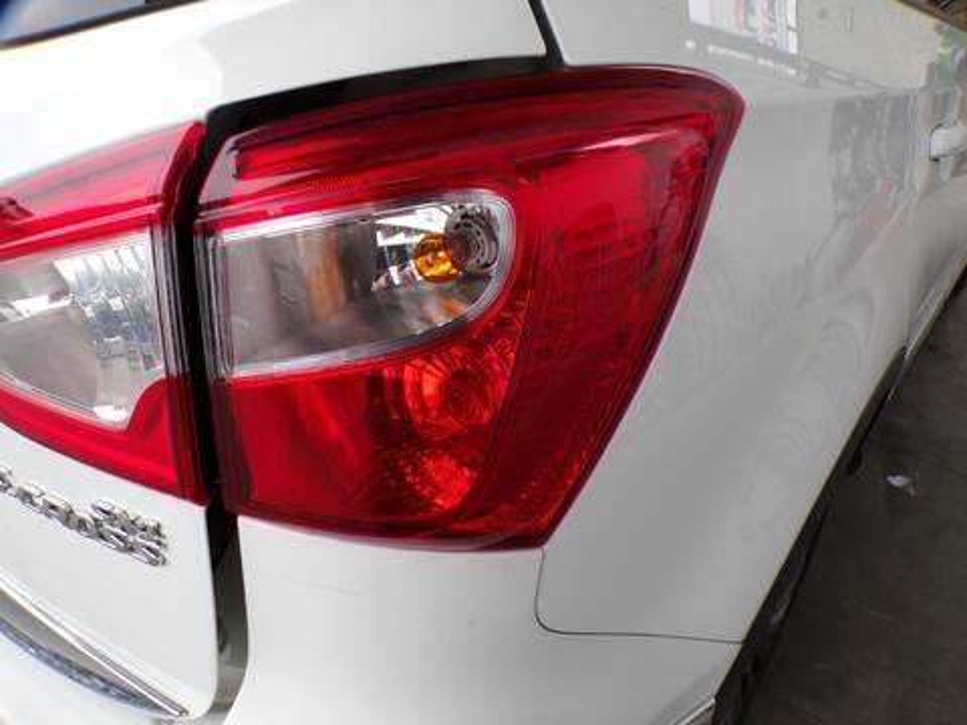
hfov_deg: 71.6
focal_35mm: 24
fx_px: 670
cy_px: 362
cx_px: 484
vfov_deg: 56.8
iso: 100
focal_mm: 4.3
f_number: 4.4
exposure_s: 1/50
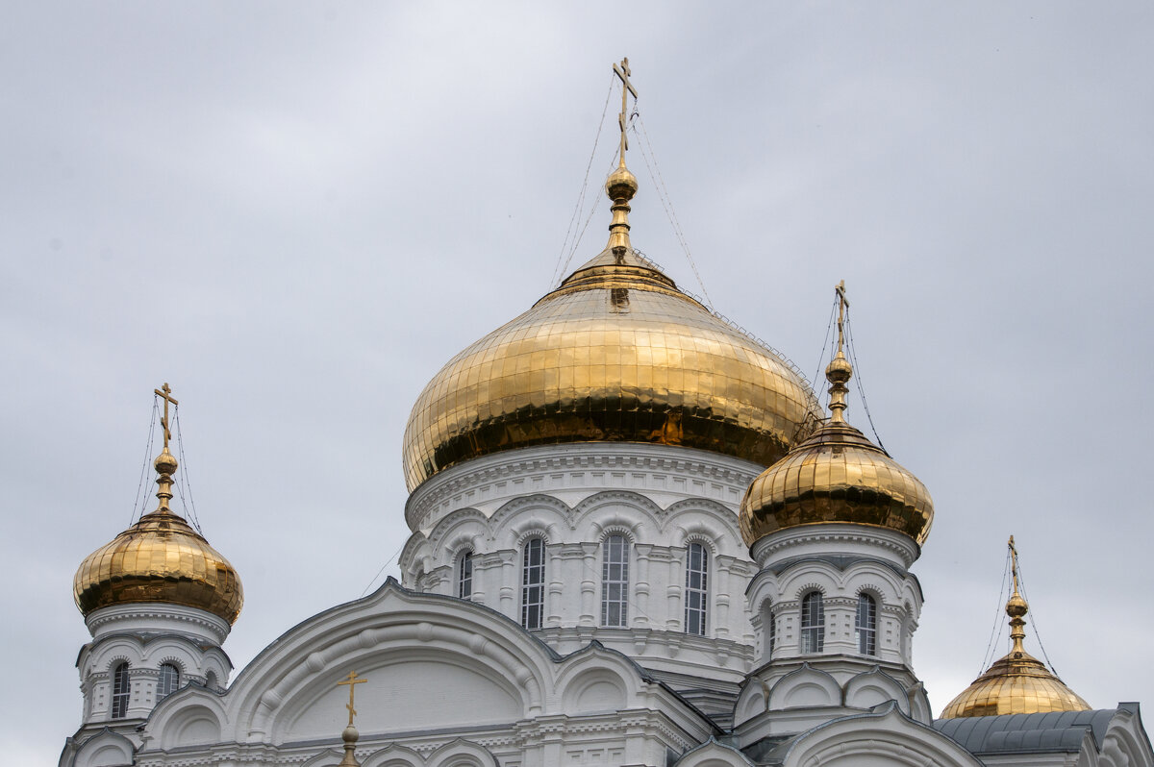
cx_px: 577
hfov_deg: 26.0
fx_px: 2498
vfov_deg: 17.5
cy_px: 384
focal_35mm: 78
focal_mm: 52
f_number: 13
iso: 640
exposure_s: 1/640
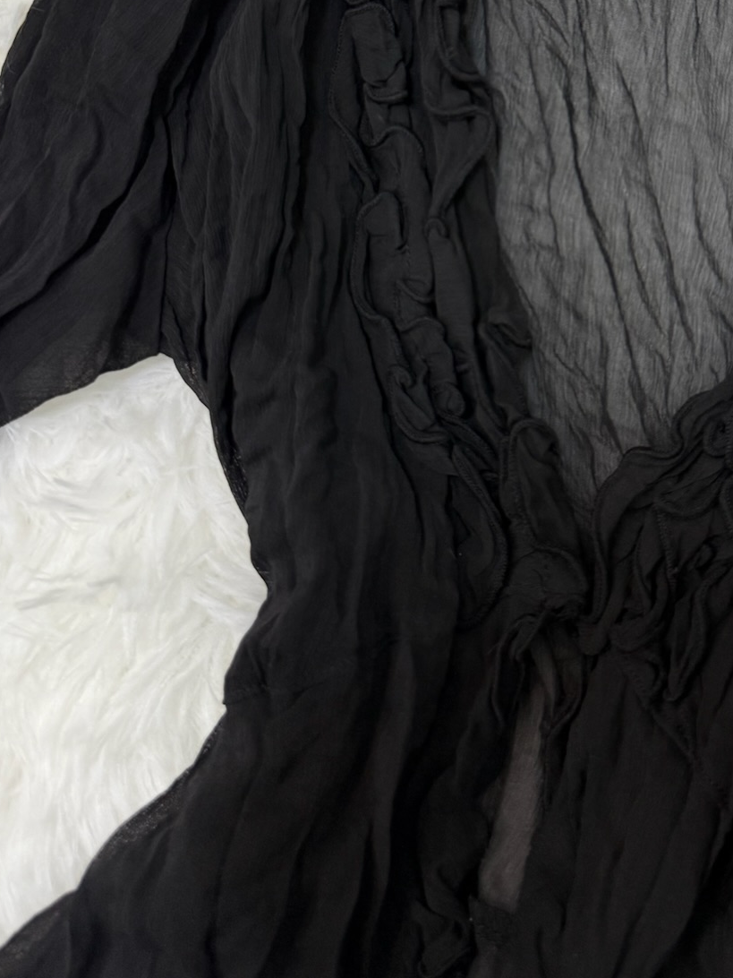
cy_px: 153
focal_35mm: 45
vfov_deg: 39.8
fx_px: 1271
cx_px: 524
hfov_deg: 31.8
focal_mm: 6.76
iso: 200
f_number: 1.78
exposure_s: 1/63
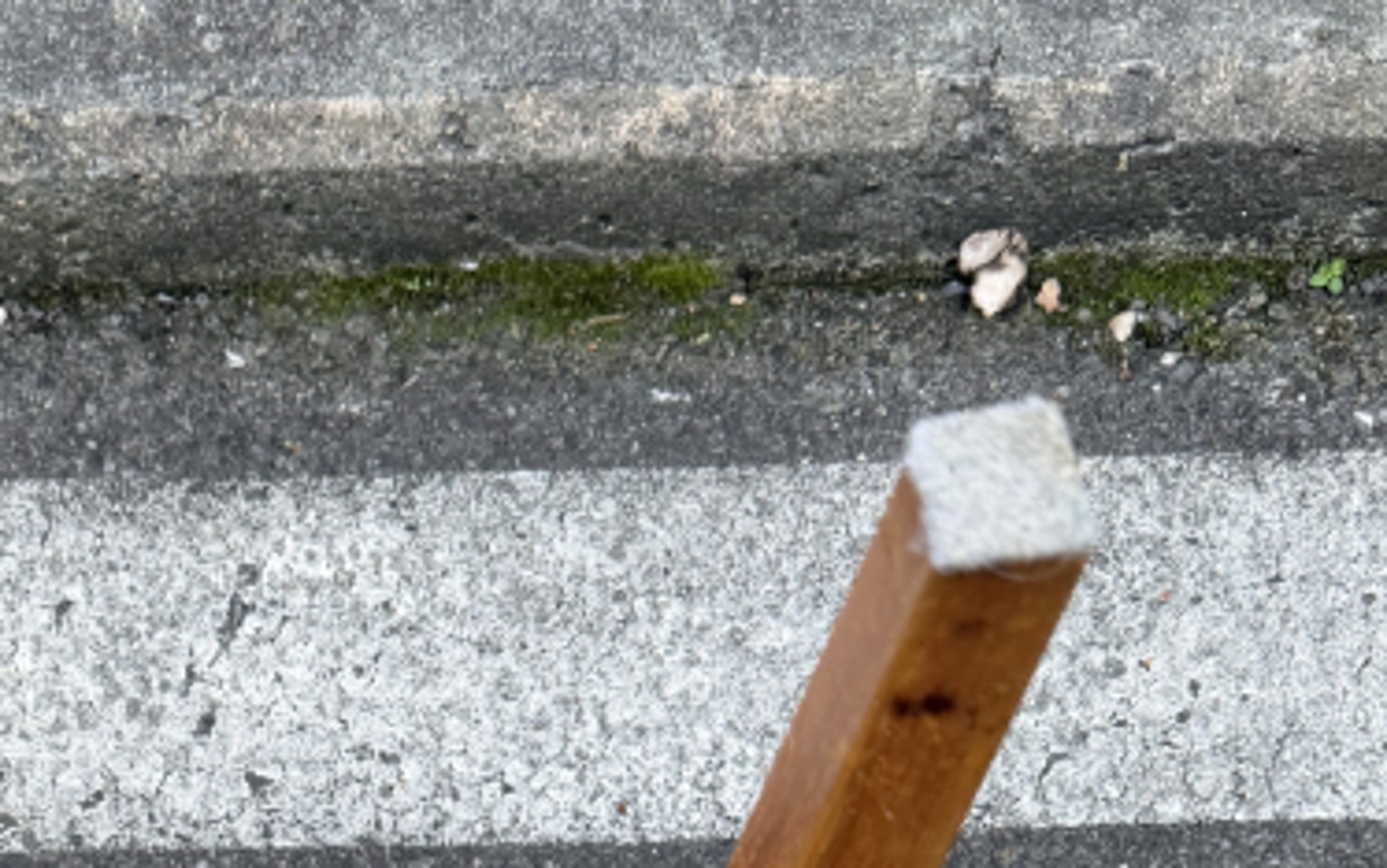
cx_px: 208
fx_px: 2571
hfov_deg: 29.3
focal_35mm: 68
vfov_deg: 16.5
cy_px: 1484
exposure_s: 1/121
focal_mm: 6.8
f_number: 1.8
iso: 125
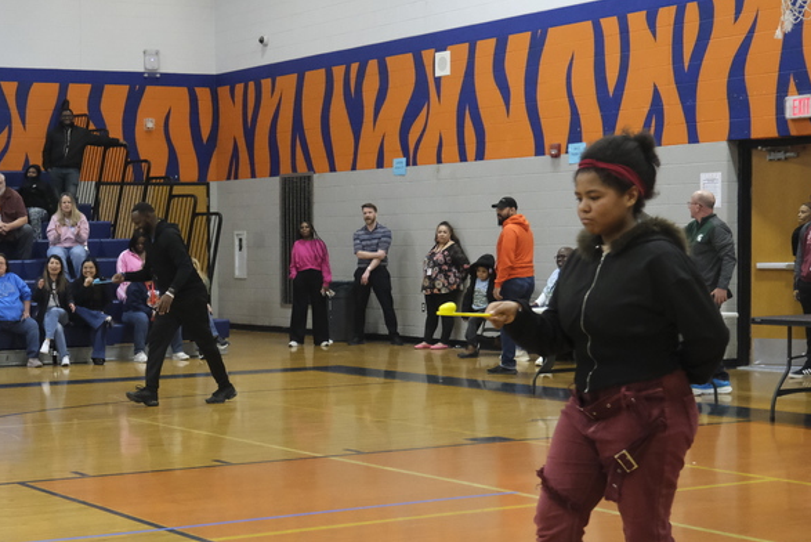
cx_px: 138
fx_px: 1533
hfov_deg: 28.9
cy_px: 335
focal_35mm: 68
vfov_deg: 20.0
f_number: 4
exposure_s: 1/250
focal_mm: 26
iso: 6400
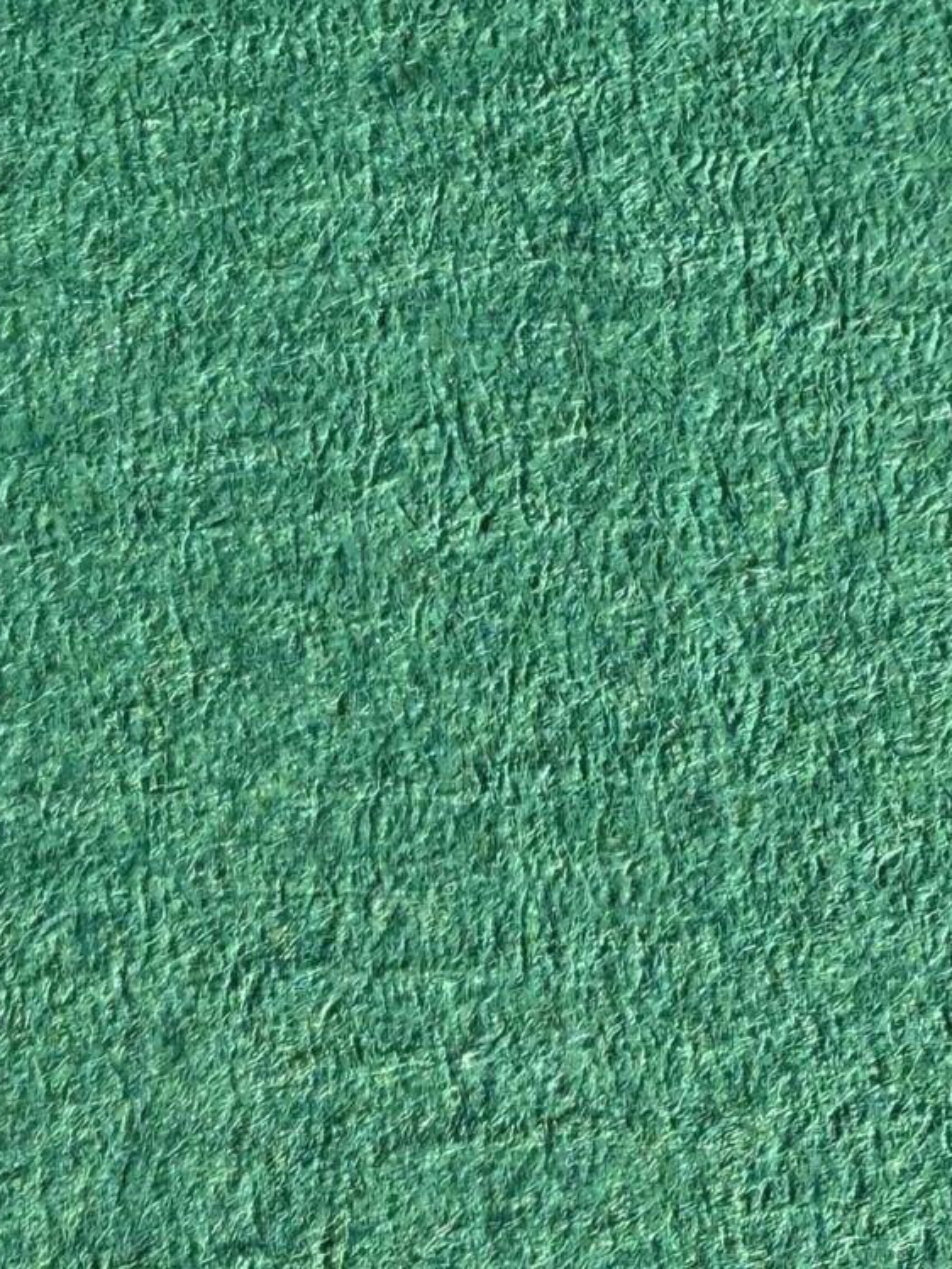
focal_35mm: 82
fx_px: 3006
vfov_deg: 22.3
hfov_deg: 16.6
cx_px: -427
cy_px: 1459
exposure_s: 1/276
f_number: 2.2
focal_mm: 2.22
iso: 40
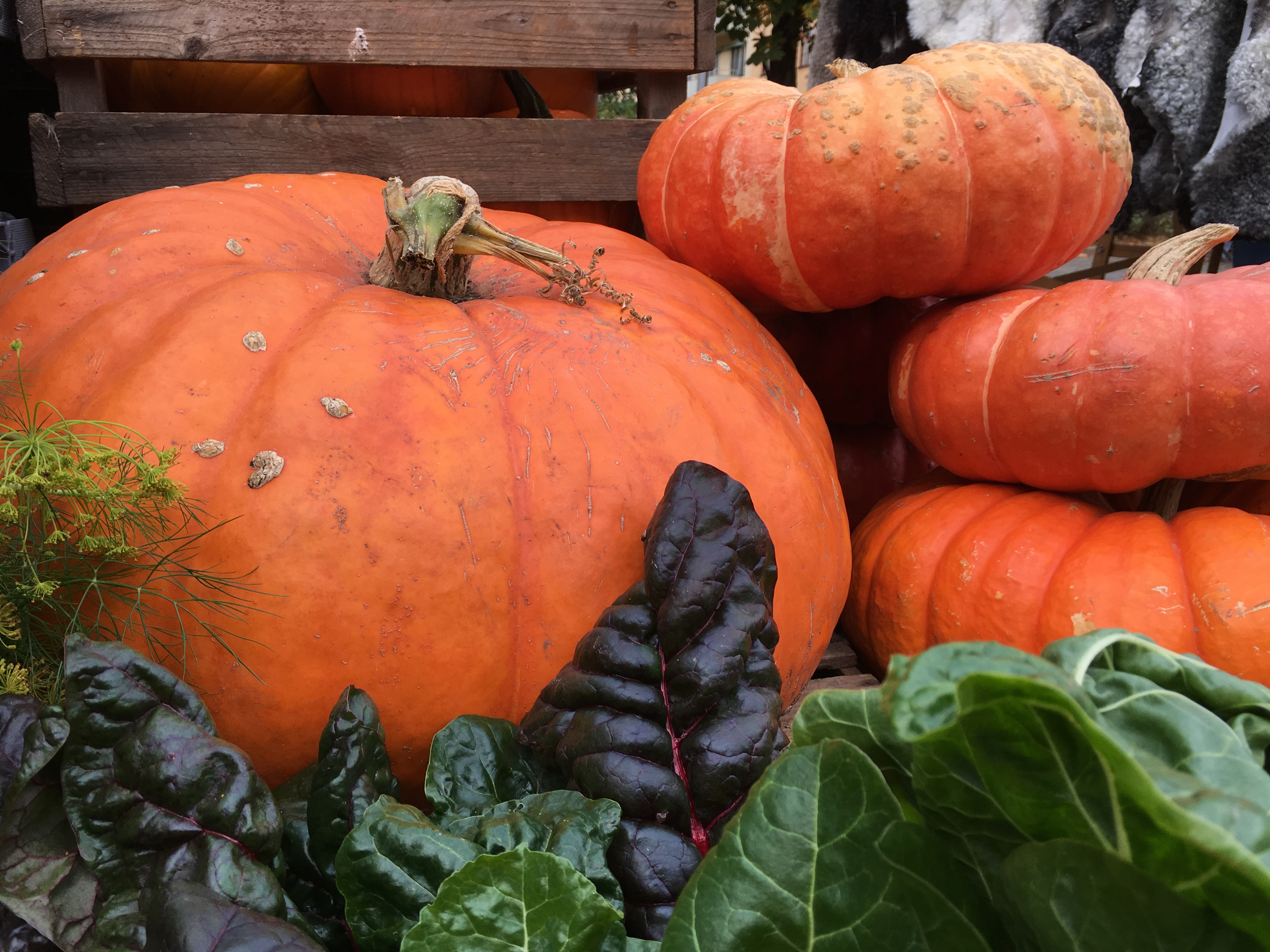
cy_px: 476
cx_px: 635
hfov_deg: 61.7
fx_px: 1064
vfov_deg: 48.2
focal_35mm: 29
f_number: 2.2
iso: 25
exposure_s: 1/263
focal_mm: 4.15
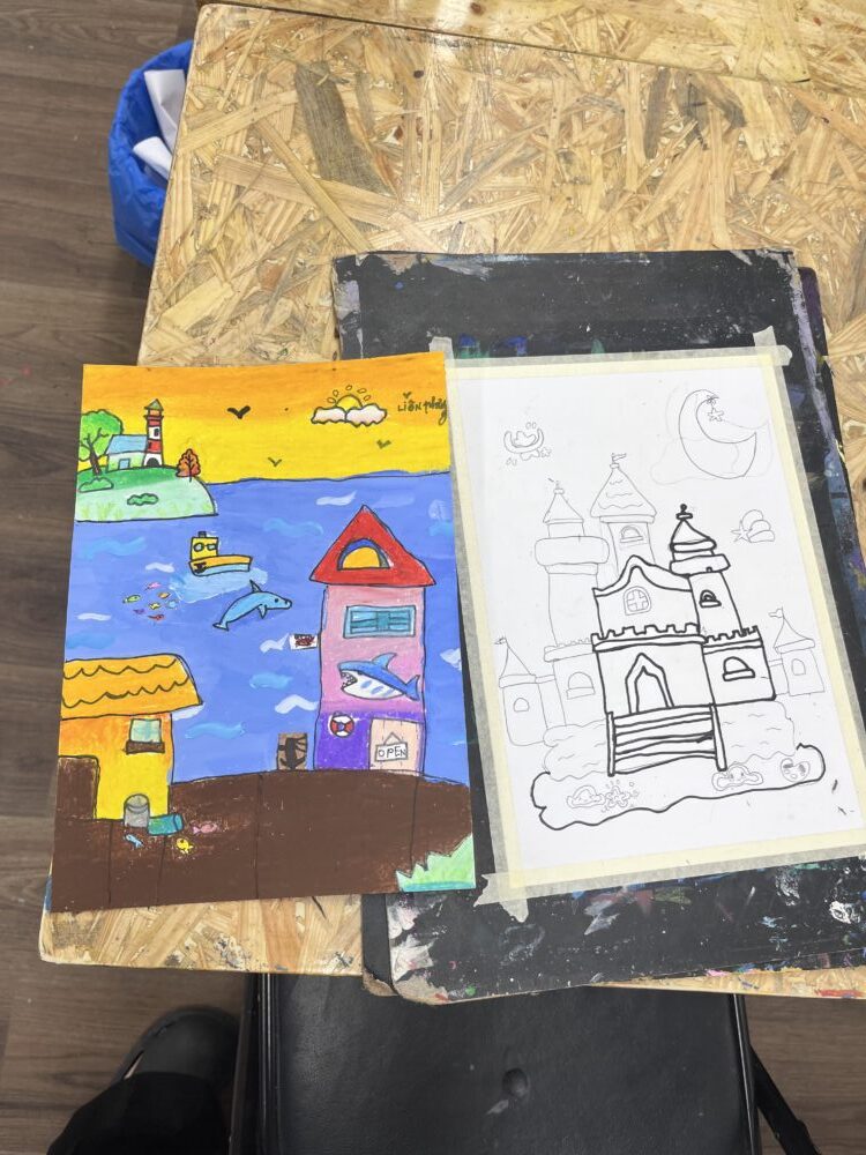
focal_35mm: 26
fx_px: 867
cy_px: 578
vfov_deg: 67.3
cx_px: 433
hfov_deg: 53.1
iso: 40
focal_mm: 5.1
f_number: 1.6
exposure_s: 1/168
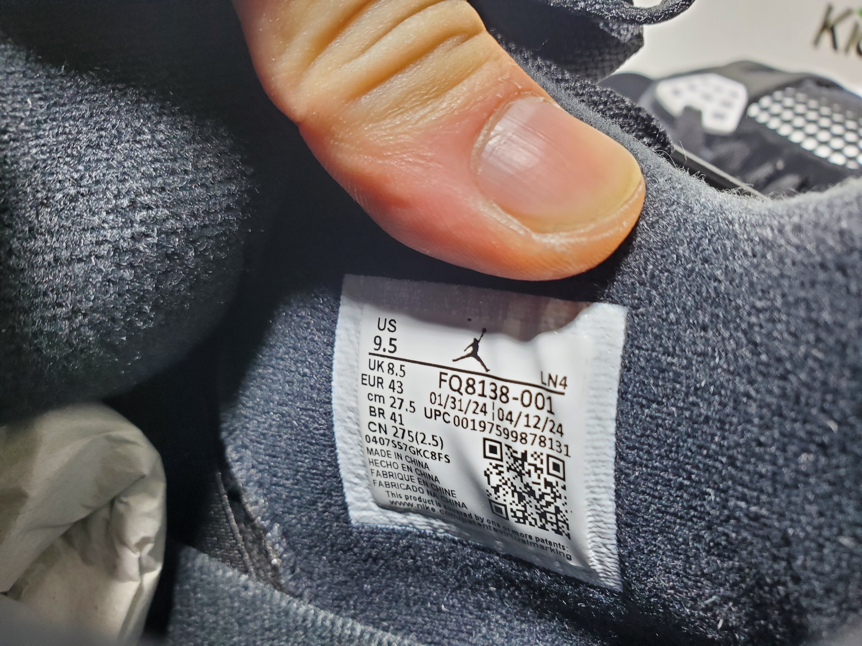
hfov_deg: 67.3
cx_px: 431
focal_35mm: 26
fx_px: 647
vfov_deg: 53.1
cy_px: 323
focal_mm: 4.3
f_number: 2.4
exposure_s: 1/50
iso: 80
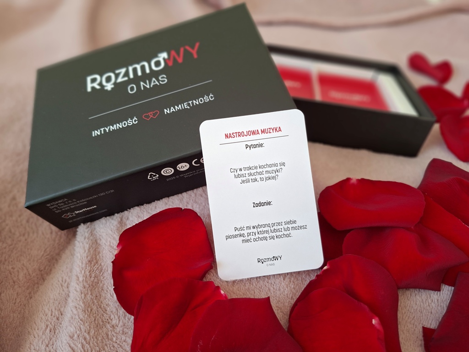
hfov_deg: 73.9
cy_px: 176
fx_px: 312
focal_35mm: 23
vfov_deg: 58.9
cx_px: 234
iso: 125
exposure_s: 1/120
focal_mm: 5.54
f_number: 1.8
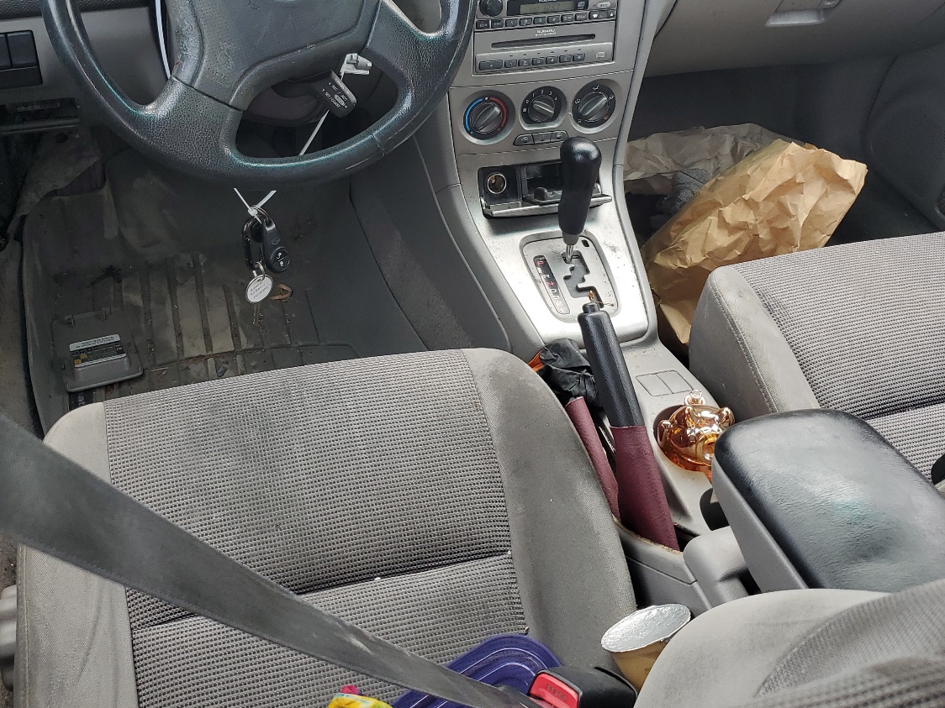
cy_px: 226
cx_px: 432
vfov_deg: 38.2
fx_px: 1010
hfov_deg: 50.1
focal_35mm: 37
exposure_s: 1/244
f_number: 1.5
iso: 50
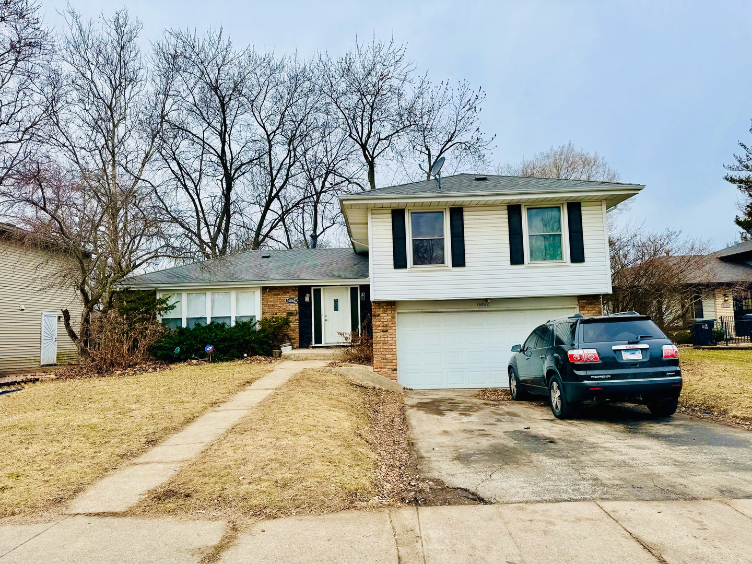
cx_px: 376
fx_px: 521
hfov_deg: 71.6
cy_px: 282
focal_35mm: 24
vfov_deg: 56.8
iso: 80
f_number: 1.78
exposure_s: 1/3425
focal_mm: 6.76
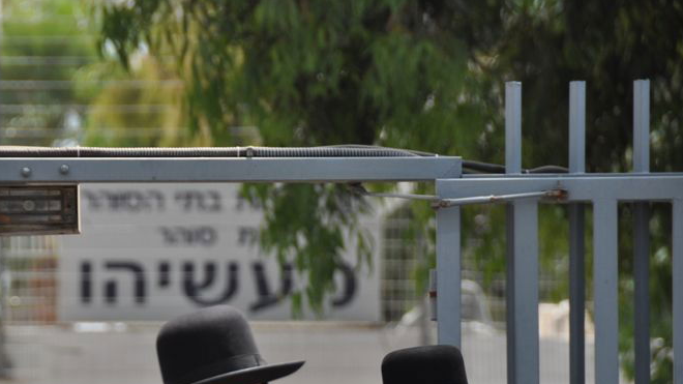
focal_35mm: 487
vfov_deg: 2.5
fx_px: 8818
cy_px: 333
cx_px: 210
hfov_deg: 4.4
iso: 250
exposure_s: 1/500
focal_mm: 200
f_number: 5.6
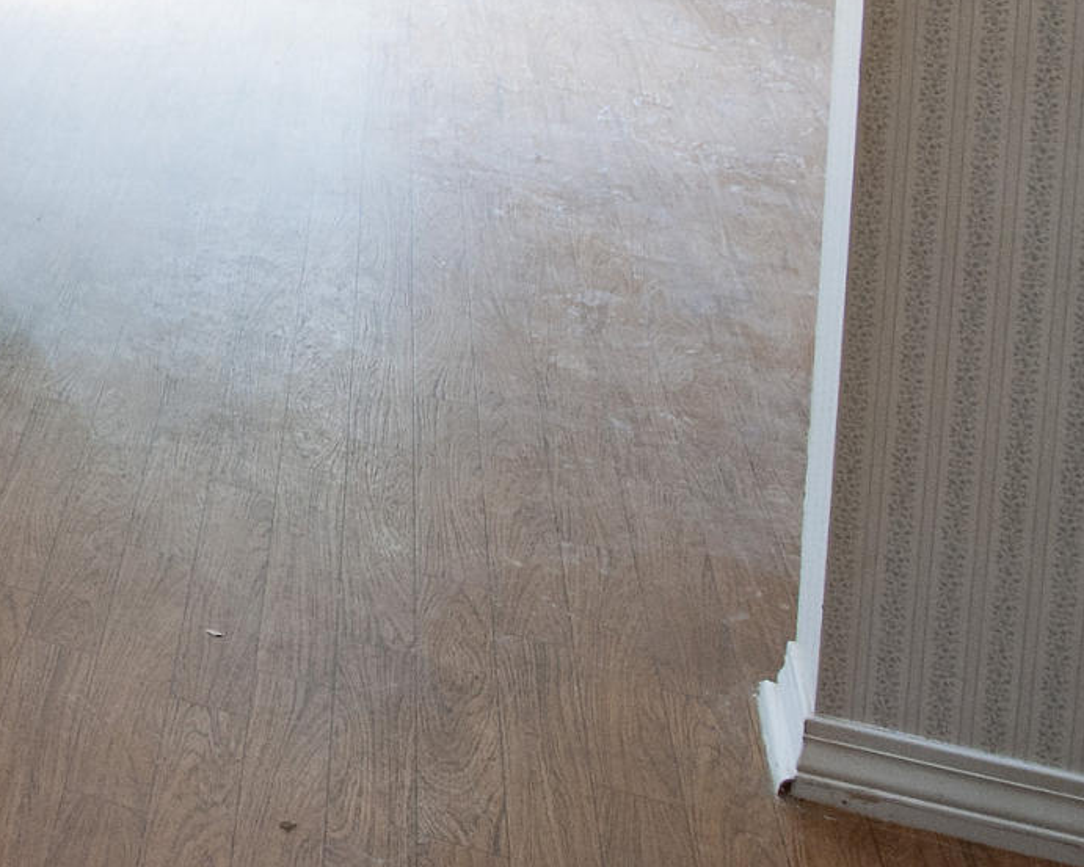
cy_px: -413
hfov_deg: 24.3
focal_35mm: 57
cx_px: -613
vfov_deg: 22.3
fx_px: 1829
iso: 1600
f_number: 4
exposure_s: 1/200
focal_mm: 14
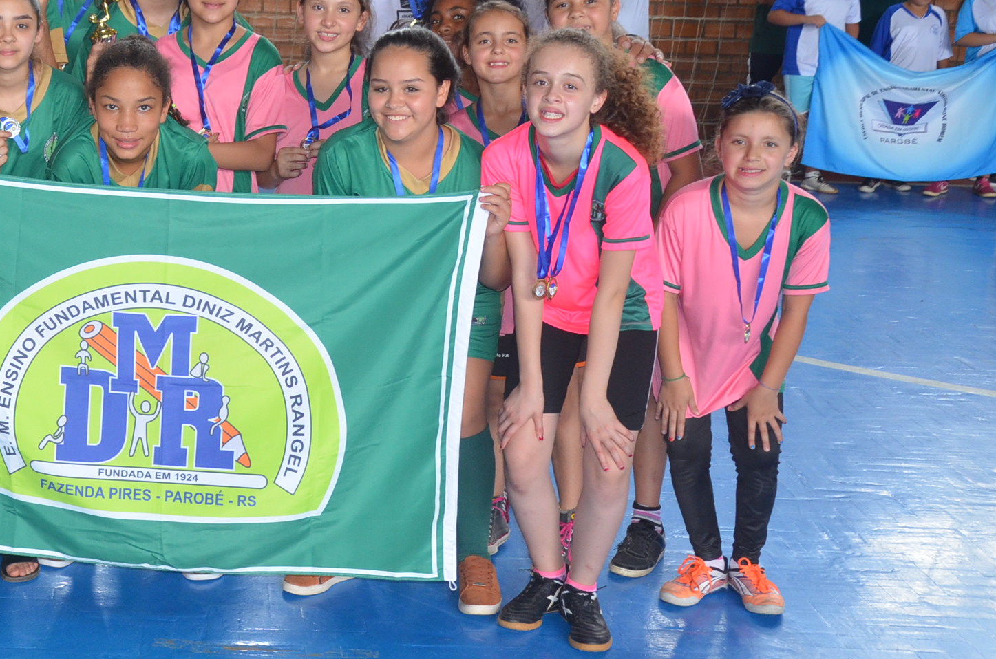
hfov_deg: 30.7
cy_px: 243
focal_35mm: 64
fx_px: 1763
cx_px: 182
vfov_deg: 21.1
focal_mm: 25
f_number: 4
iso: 900
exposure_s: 1/60
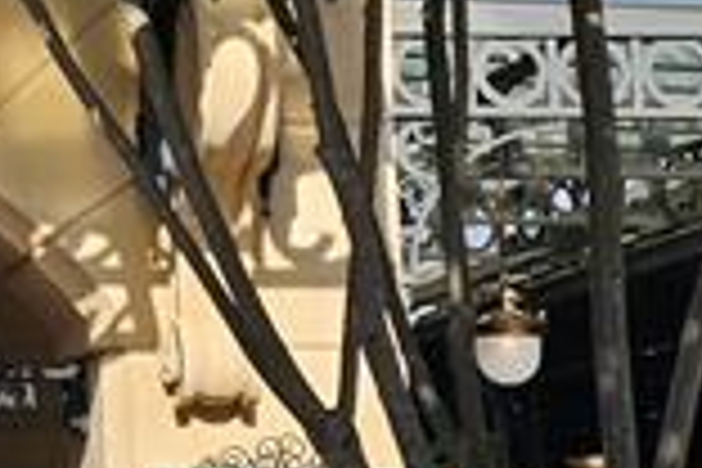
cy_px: 63
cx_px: -585
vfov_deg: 8.9
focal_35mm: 153
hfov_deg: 12.2
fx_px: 2983
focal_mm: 6.3
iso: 10
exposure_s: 1/529
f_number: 1.7
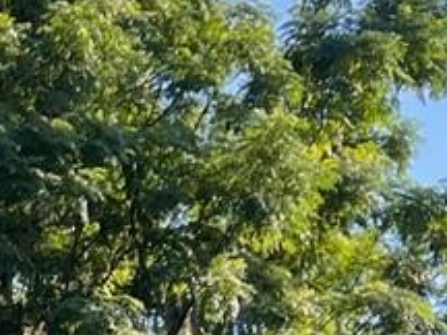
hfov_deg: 9.6
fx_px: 2492
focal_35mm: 193
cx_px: -412
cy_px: 804
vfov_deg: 7.2
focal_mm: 5.7
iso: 50
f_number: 1.5
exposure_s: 1/654
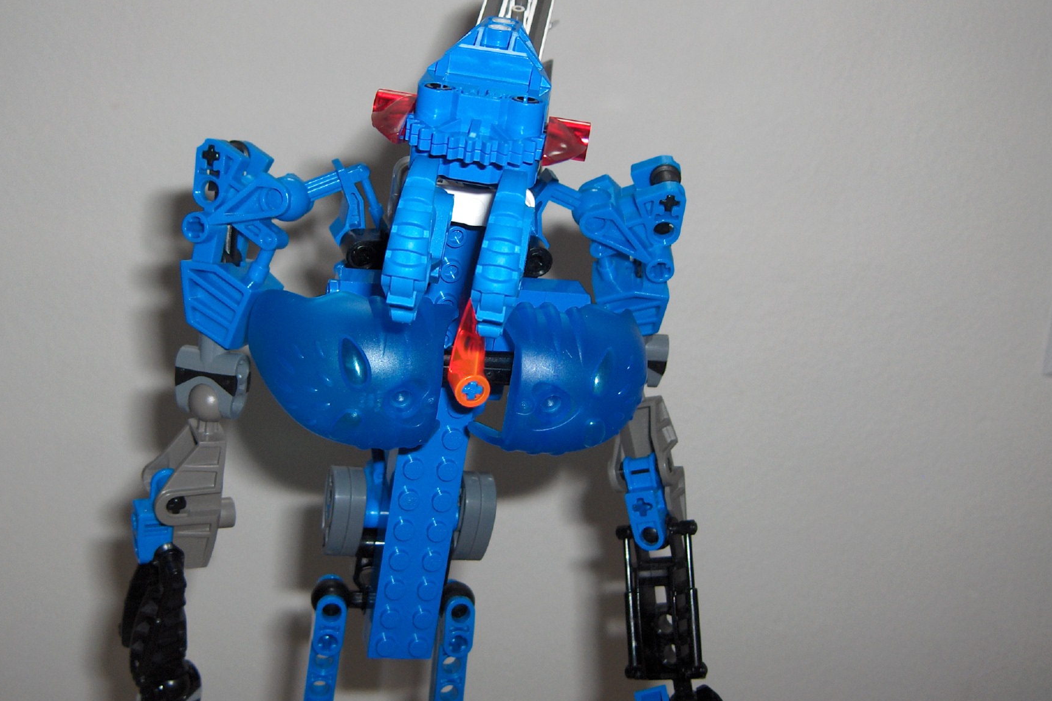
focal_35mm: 48
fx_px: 1403
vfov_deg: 28.1
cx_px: 463
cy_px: 310
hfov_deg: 41.0
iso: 100
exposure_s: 1/60
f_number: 2.8
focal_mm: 8
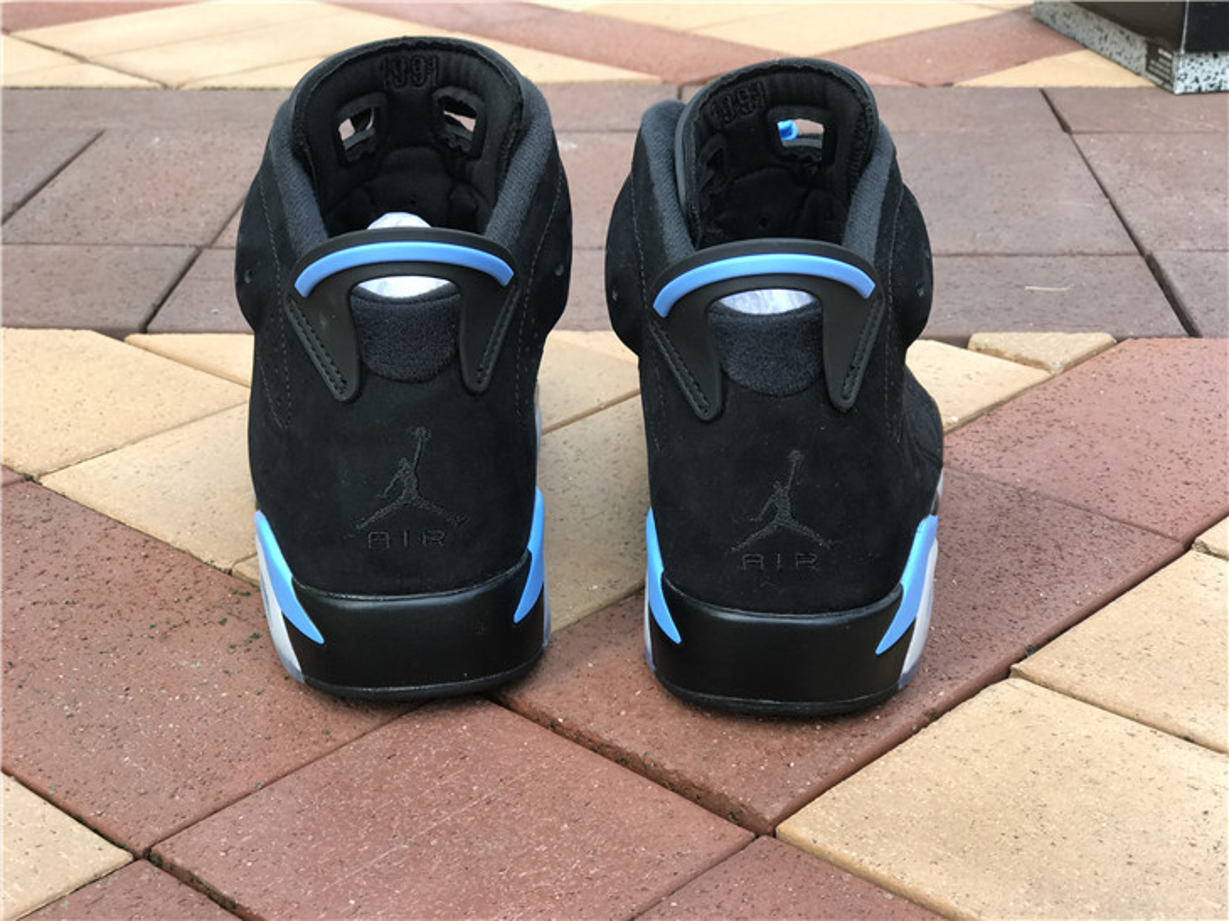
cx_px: 614
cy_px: 460
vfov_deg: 25.6
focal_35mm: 57
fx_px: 2023
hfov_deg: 33.8
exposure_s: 1/100
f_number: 2.8
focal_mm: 6.6
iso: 25
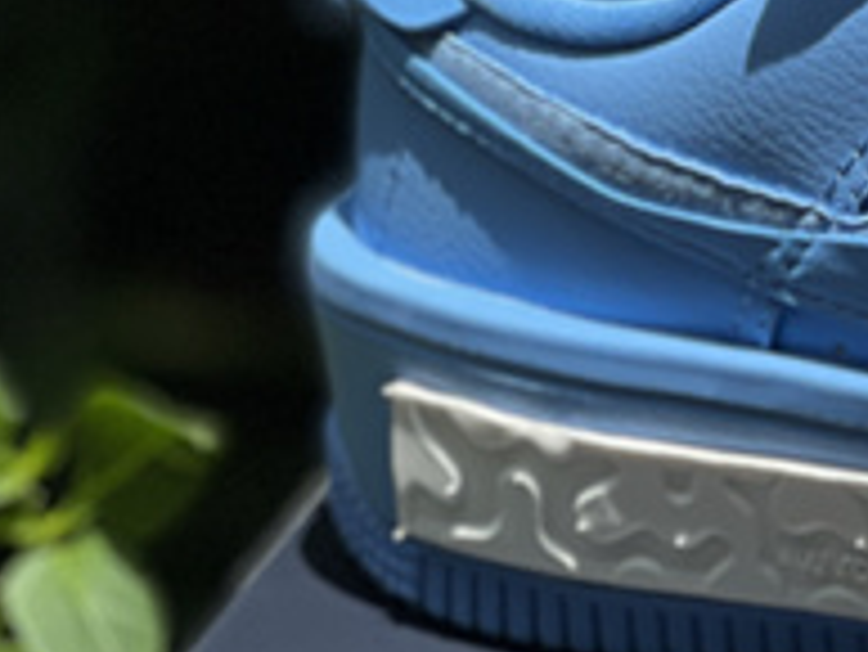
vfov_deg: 6.0
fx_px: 6147
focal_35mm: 245
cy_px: -124
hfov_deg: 7.8
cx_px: 1637
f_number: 2.2
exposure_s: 1/1410
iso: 32
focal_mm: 7.5
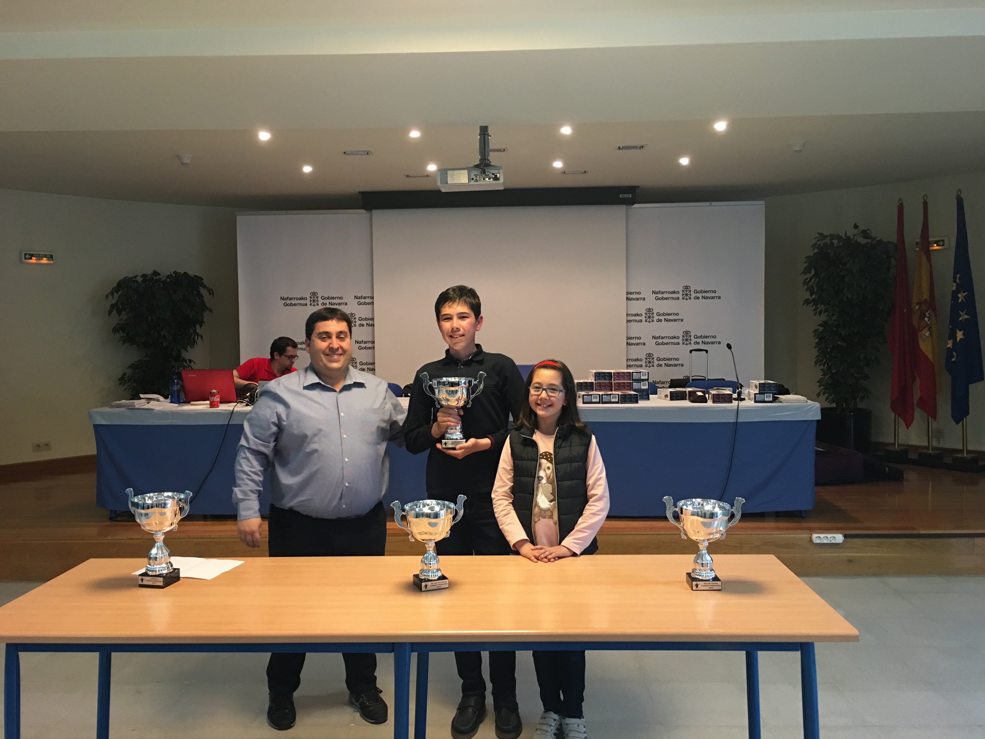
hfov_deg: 61.7
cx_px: 492
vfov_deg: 48.2
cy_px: 370
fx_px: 825
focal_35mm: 29
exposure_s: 1/17
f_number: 2.2
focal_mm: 4.15
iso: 100
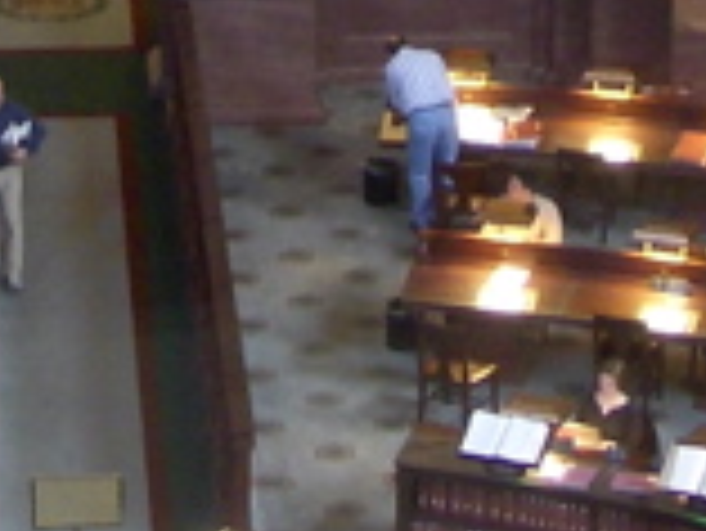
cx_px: 420
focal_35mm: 190
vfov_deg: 7.5
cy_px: -547
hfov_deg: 10.4
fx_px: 3878
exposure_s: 1/10
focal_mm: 5.8
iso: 100
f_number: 2.6
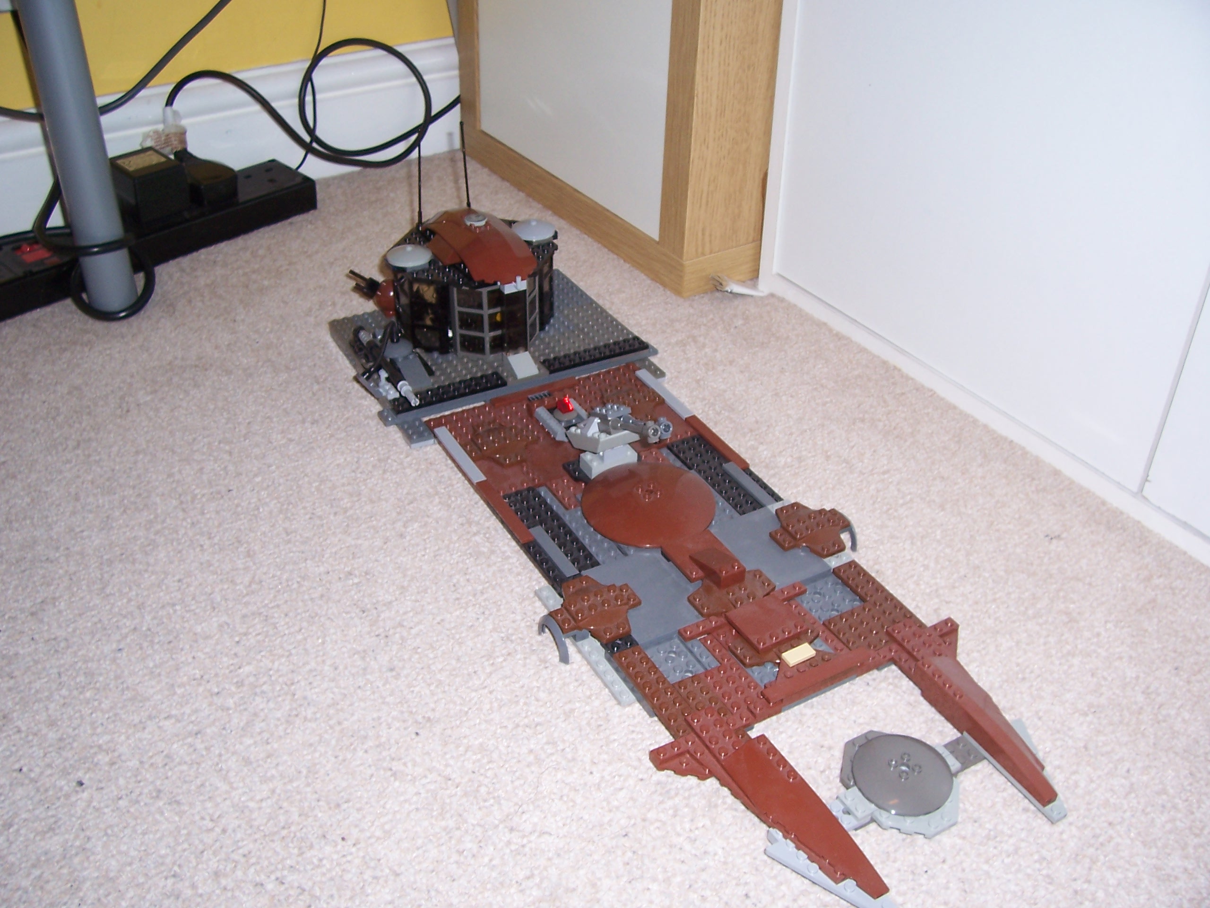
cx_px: 605
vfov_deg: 41.8
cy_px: 454
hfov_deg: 54.0
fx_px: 1188
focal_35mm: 34
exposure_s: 1/20
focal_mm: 5.6
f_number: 2.7
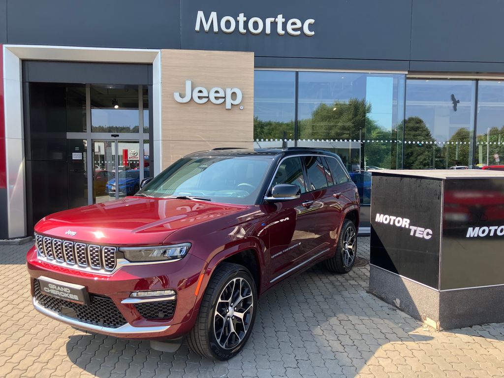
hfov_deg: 63.4
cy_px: 189
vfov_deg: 49.7
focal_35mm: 28
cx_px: 252
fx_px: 408
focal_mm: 3.99
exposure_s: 1/376
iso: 32
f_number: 1.8
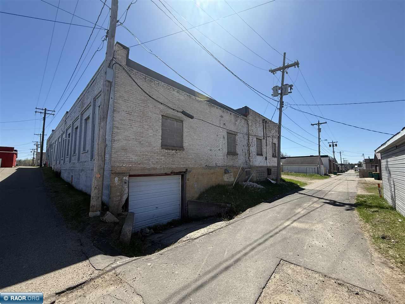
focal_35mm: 14
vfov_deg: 85.7
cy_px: 152
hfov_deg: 102.1
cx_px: 202
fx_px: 164
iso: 50
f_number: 2.2
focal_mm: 2.22
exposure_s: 1/1285
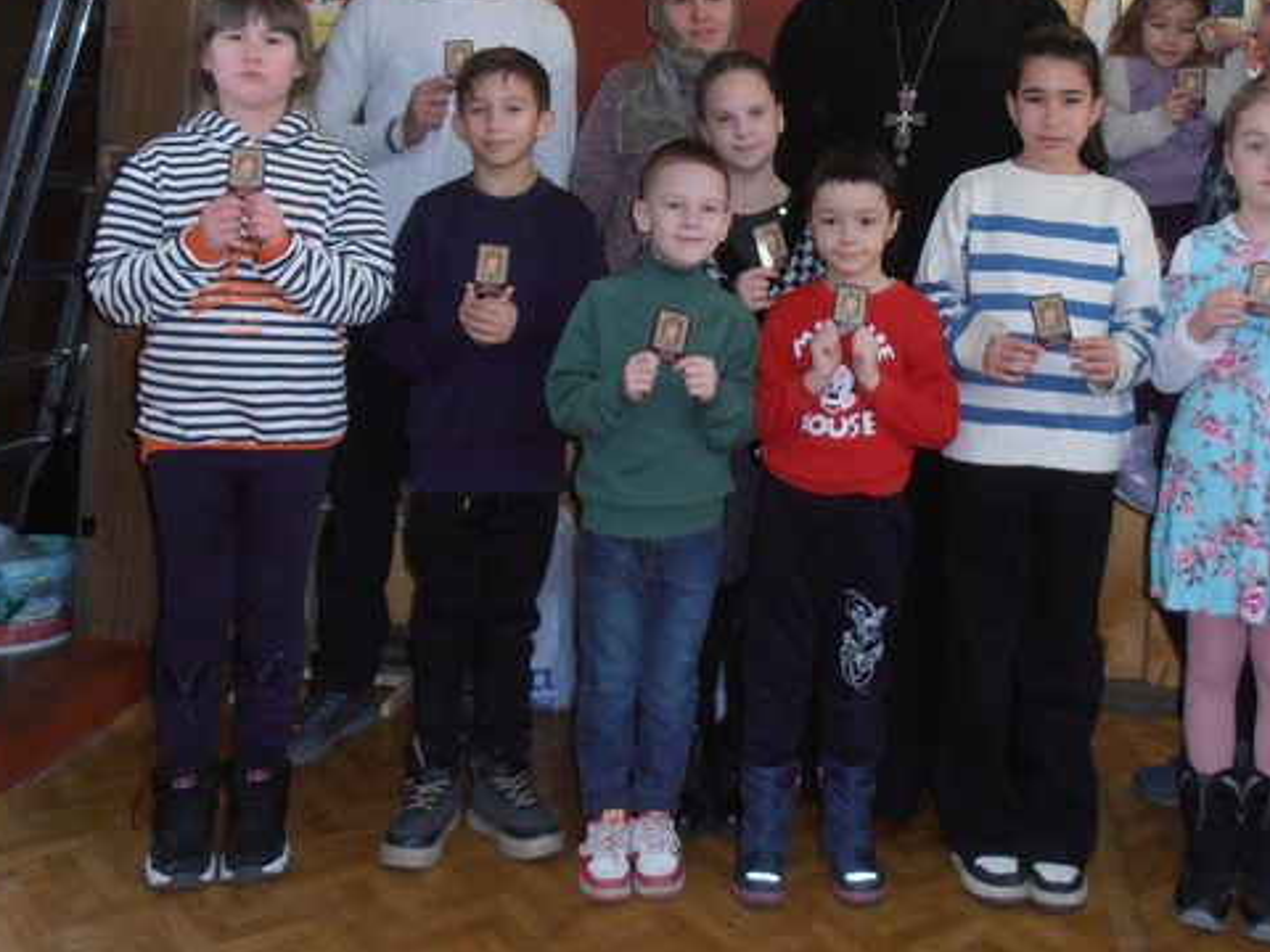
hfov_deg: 46.3
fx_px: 1468
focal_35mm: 40
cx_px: 812
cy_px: 164
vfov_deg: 34.6
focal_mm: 4.2
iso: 125
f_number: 3
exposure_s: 1/30
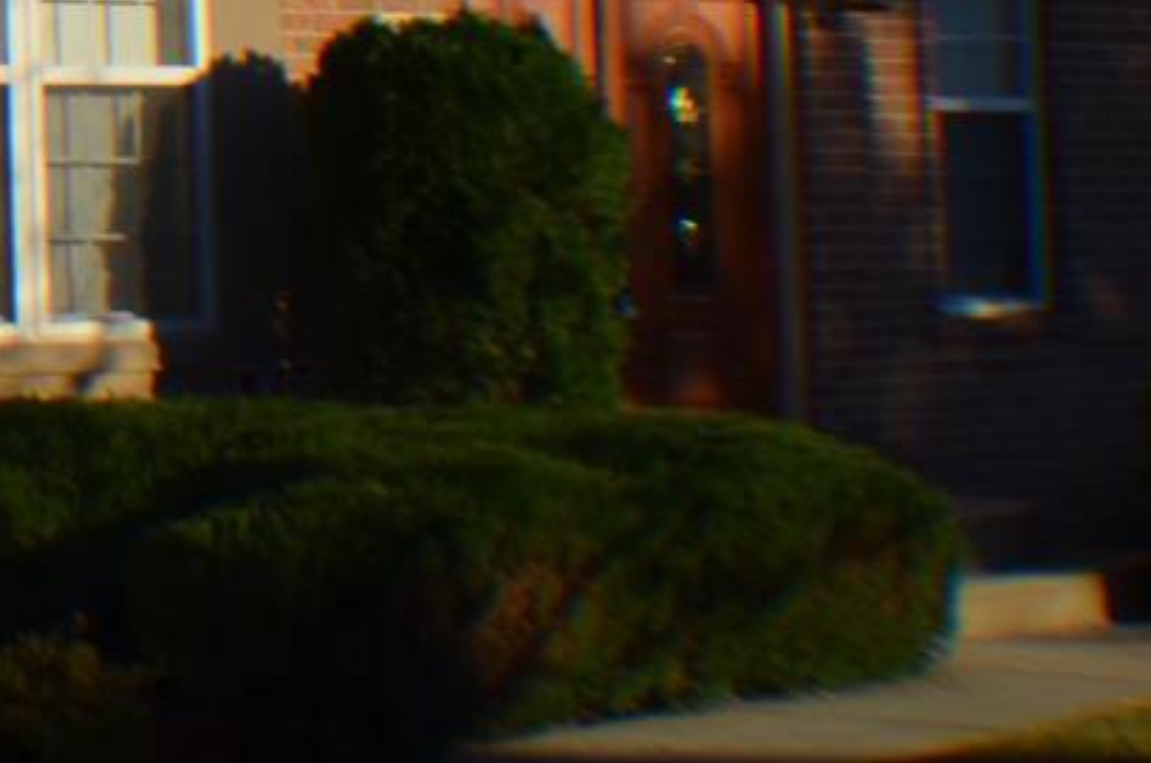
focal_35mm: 166
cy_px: -302
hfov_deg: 11.7
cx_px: -704
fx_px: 5299
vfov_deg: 8.1
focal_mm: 22
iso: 100
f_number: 9
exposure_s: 1/320
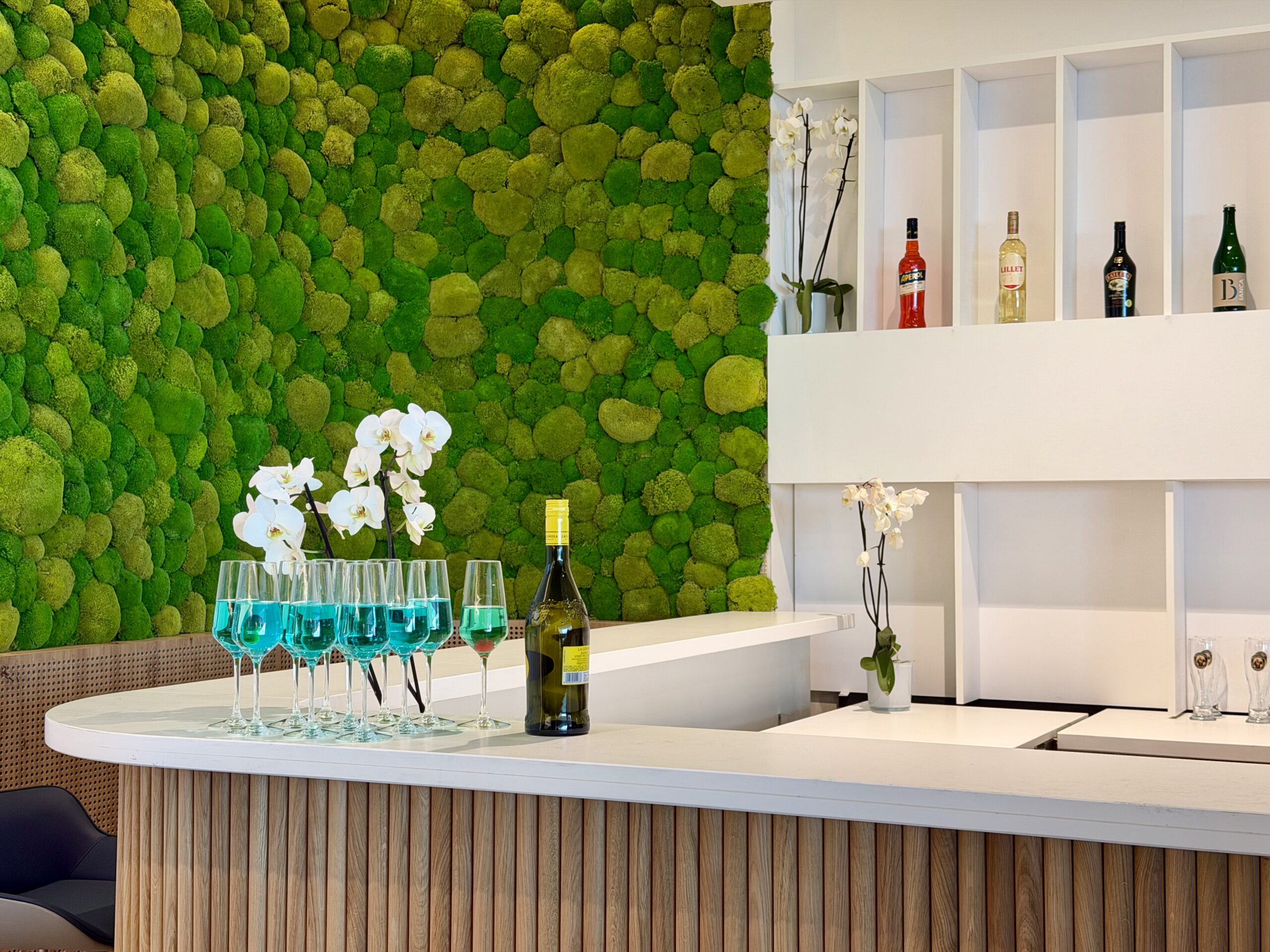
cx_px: 635
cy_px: 476
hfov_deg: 39.7
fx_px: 1761
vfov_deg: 30.3
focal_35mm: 48
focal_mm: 6.76
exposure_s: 1/50
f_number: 1.78
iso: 80
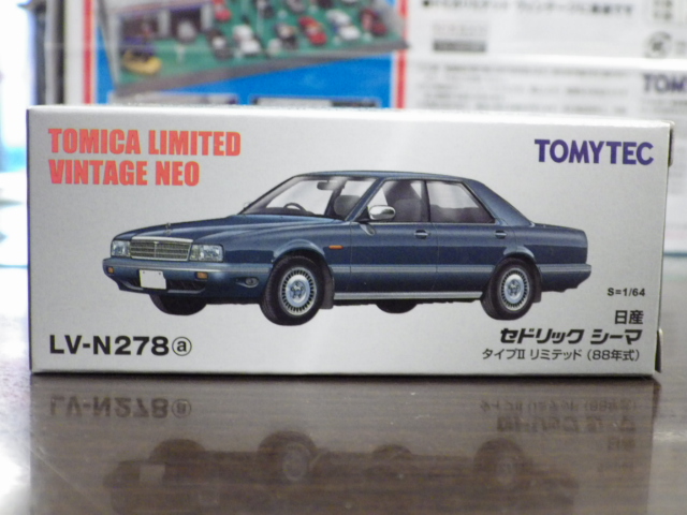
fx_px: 1171
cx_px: 344
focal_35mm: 59
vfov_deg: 24.8
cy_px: 258
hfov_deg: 32.7
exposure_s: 1/25
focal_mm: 10.7
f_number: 4
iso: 1000
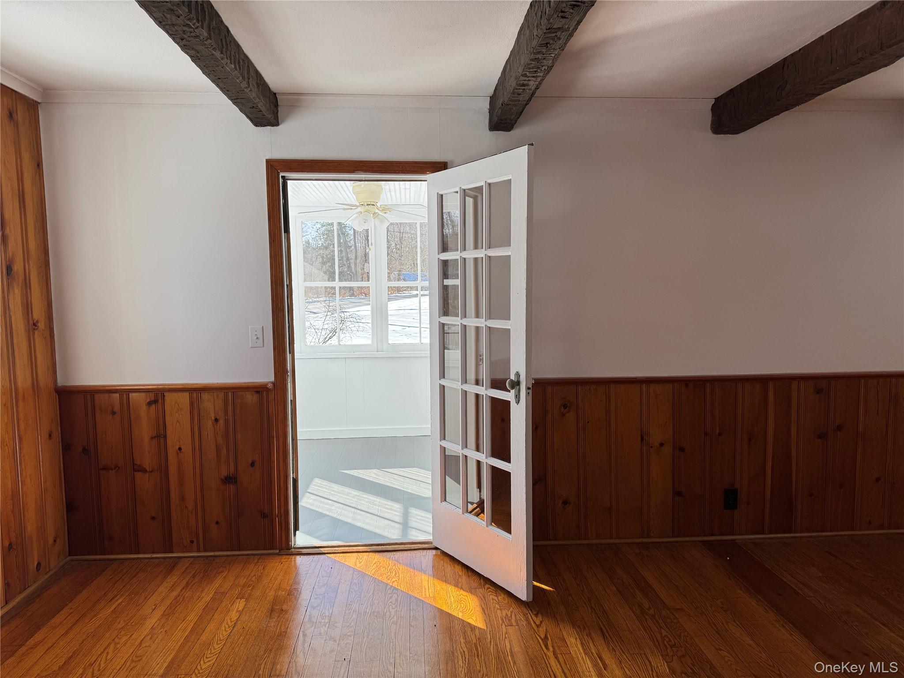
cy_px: 339
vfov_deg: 56.8
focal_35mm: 24
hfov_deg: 71.6
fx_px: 627
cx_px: 452
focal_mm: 6.76
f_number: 1.78
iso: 80
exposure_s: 1/802
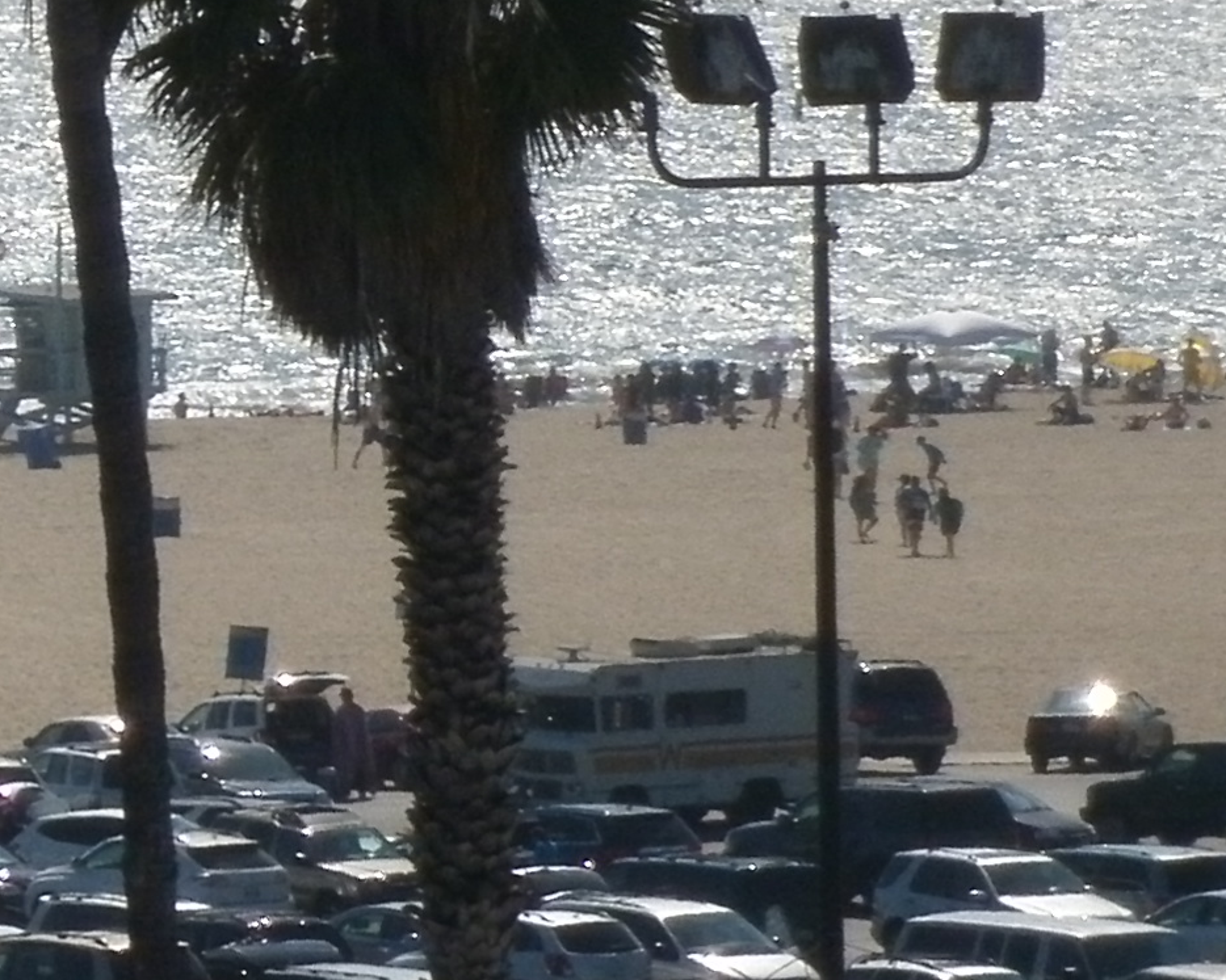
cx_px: -1327
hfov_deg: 4.1
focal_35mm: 468
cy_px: 240
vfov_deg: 3.3
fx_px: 16980
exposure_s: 1/800
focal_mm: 20
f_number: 6.2
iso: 80
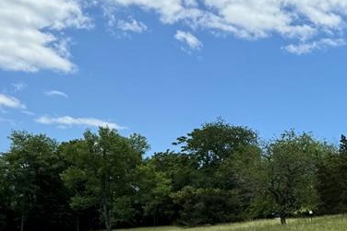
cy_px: 225
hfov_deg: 26.5
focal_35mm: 68
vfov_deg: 19.5
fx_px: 656
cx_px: 413
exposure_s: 1/4049
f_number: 1.78
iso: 80
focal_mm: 6.76
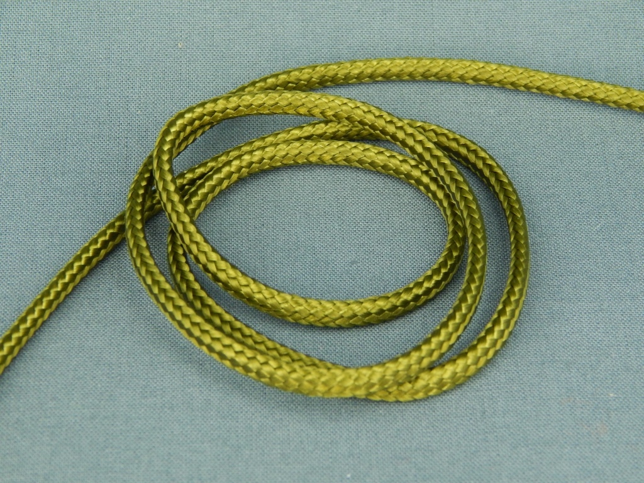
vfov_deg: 11.2
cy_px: 242
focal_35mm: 132
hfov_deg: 14.9
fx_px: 2456
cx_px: 322
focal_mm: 23.4
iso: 400
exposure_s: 1/125
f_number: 4.8
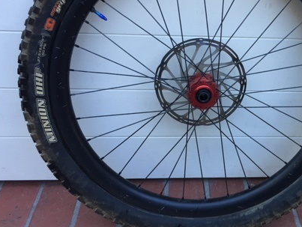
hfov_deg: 40.3
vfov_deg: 31.5
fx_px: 402
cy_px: 95
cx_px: 218
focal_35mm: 46
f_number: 2.2
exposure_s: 1/40
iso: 25
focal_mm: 4.15
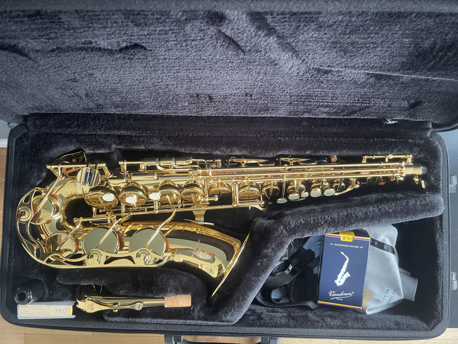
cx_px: 229
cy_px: 172
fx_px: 344
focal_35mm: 26
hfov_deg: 67.3
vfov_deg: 53.1
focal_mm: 4.2
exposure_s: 1/60
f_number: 1.6
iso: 250
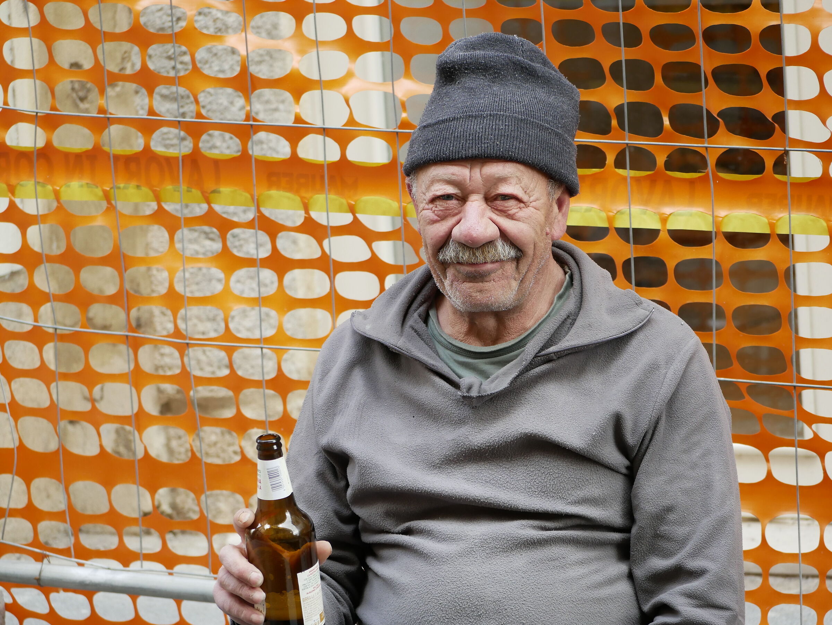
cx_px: 416
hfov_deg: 9.6
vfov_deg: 7.2
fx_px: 4953
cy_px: 312
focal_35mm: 206
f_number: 4.7
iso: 640
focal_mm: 103
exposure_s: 1/250
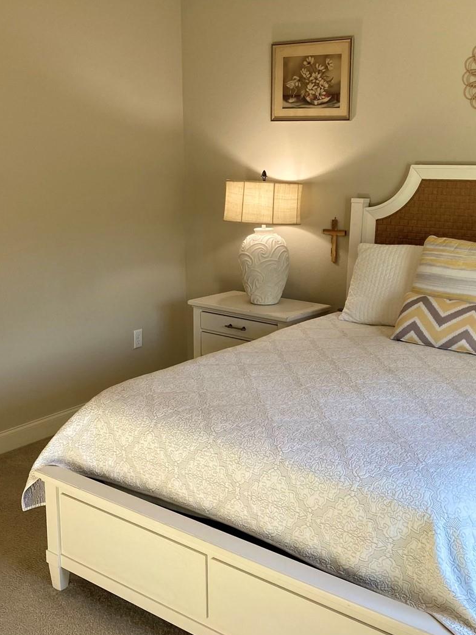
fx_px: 789
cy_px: 297
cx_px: 222
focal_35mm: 43
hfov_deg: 33.6
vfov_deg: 43.8
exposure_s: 1/60
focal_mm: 3.99
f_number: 1.8
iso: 40
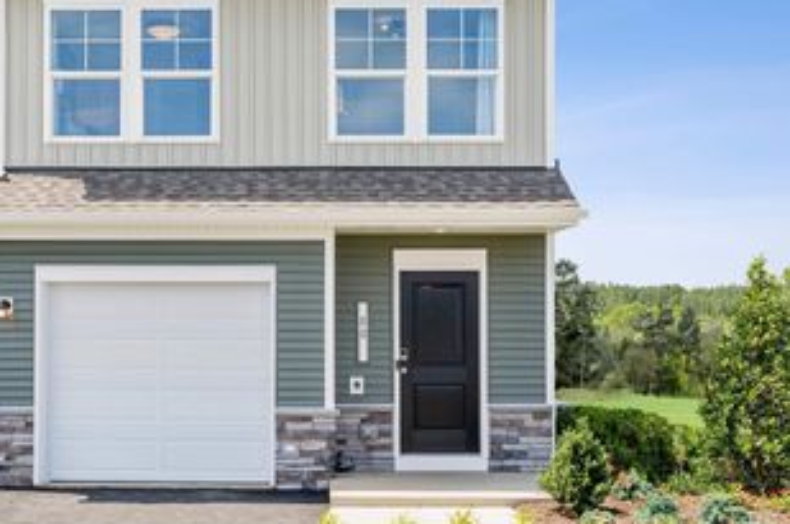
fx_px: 1030
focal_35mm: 47
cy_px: 254
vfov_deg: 28.6
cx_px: 263
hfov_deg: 41.4
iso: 200
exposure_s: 1/125
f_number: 9
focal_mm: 29
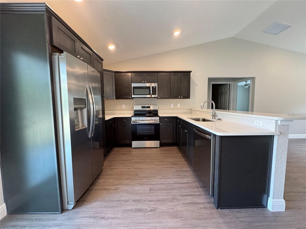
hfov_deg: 102.1
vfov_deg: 85.7
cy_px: 114
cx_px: 153
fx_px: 124
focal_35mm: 14
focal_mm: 2.22
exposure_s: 1/60
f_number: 2.2
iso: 200
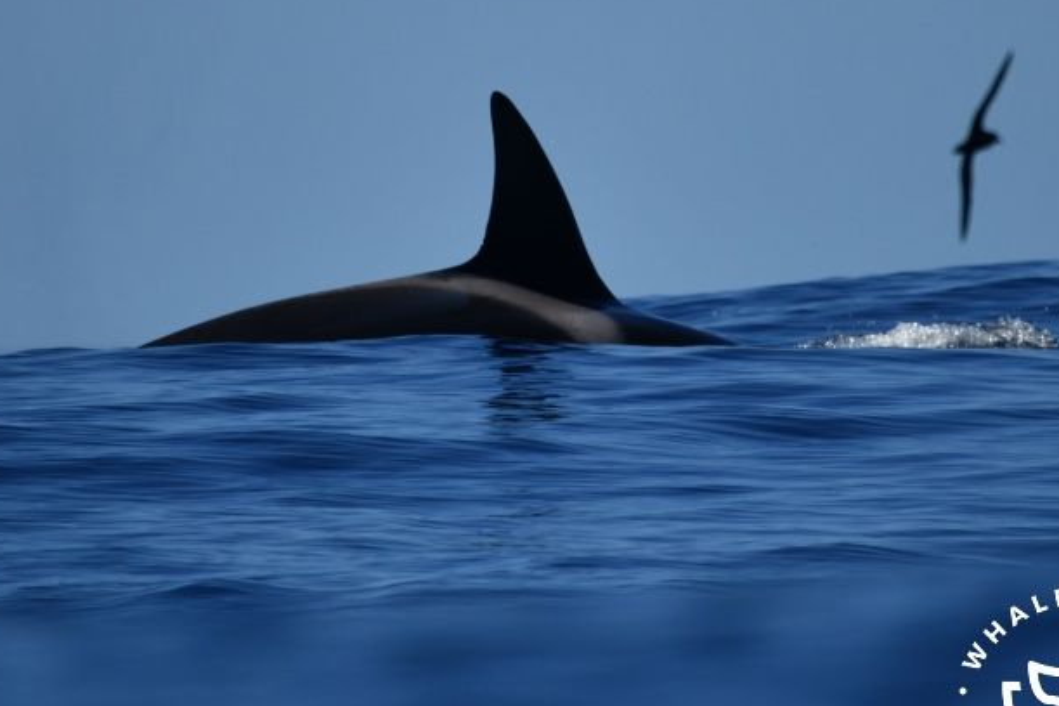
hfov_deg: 2.6
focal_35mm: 785
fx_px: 23084
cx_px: 530
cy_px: 395
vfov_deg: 1.8
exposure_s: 1/8000
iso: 720
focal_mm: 600
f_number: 6.3
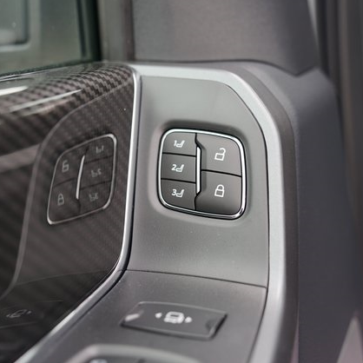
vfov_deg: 32.8
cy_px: 182
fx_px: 617
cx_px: 175
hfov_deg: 32.8
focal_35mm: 52
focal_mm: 40
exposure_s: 1/60
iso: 125
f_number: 4
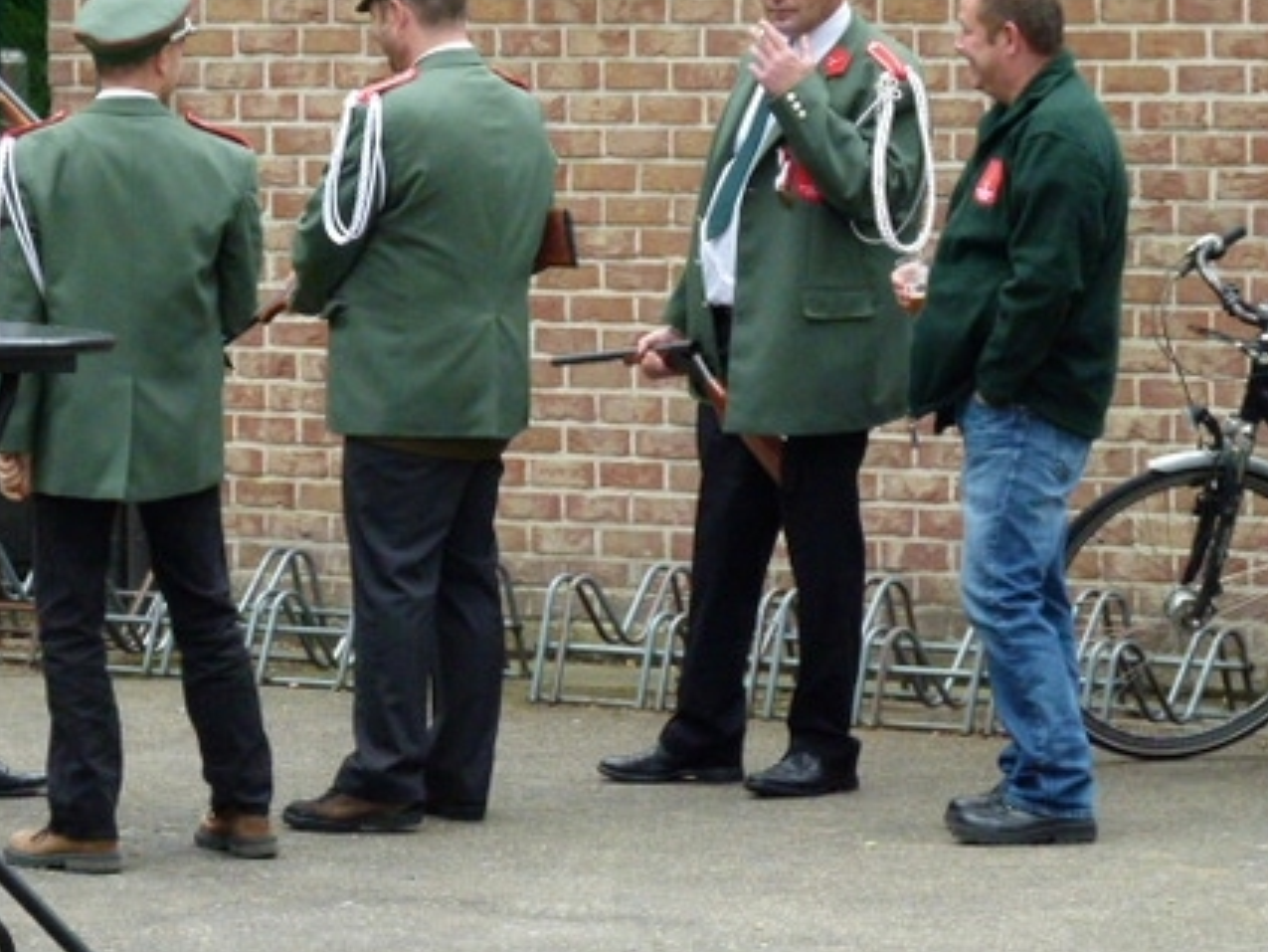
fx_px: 8427
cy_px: 370
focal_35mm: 230
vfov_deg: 6.5
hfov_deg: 8.6
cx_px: 459
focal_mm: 29.4
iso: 400
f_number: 3.7
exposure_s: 1/320
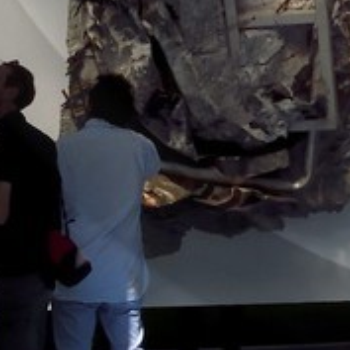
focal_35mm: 238
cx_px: 621
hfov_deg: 7.2
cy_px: -407
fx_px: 2723
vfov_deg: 7.0
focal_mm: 31
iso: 200
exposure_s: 1/200
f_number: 20
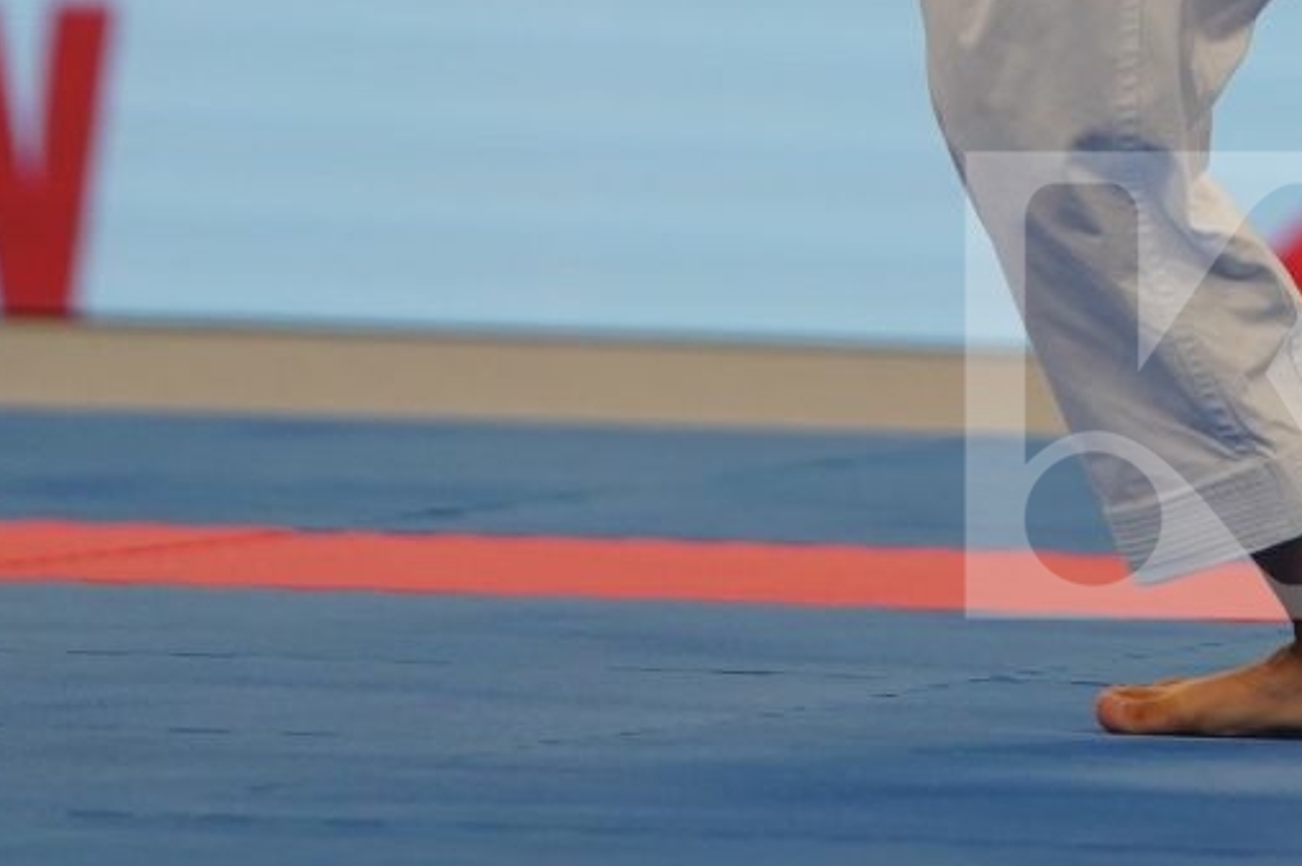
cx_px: 1205
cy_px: -525
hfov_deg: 2.9
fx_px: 25372
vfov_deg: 2.0
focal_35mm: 702
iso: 800
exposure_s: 1/1000
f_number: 2.8
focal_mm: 198
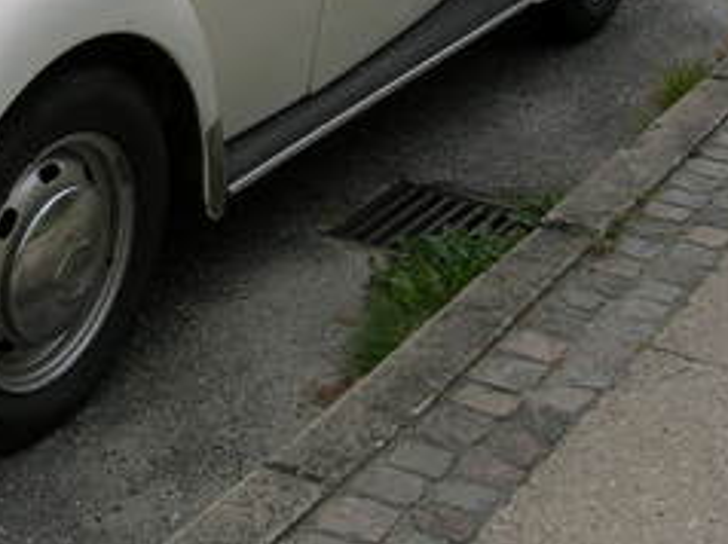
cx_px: -12
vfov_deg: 16.4
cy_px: 3
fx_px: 1849
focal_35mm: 88
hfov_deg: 21.4
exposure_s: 1/293
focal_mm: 7.8
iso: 64
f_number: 4.8
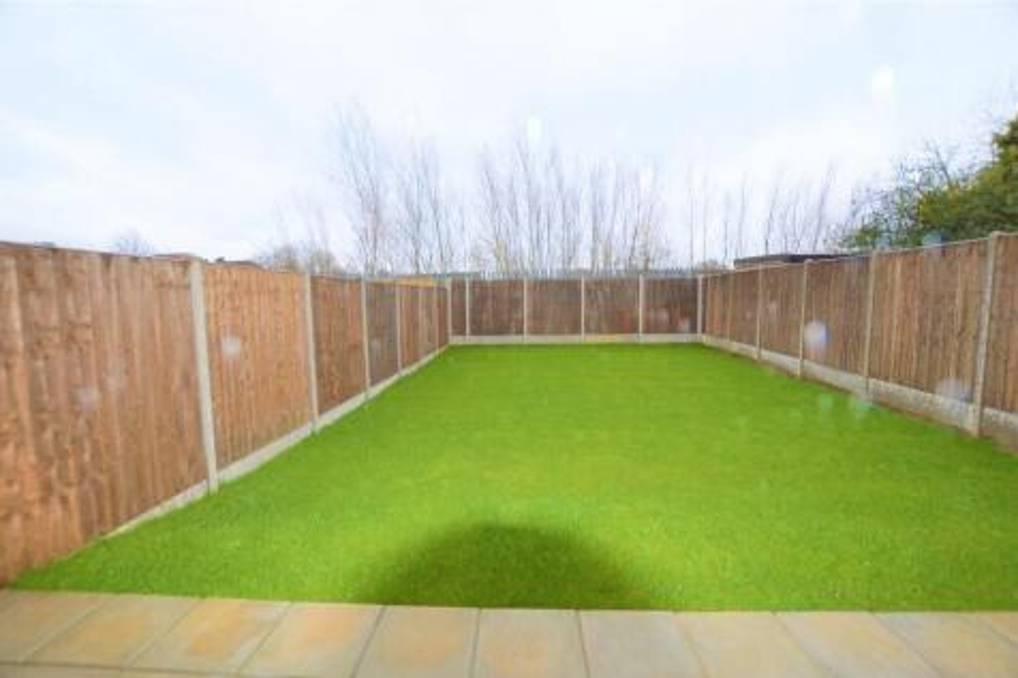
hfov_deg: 100.4
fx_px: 424
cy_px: 339
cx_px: 509
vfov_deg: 77.3
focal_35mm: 15
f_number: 4
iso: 400
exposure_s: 1/125
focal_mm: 10
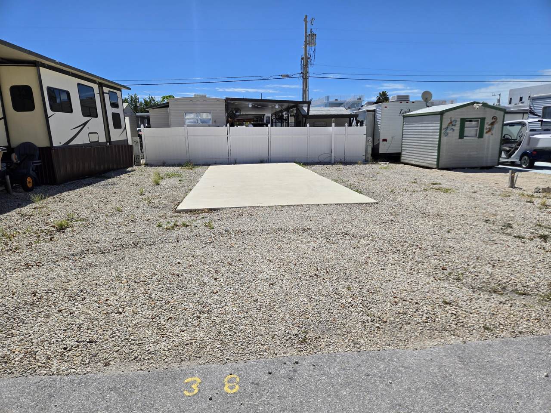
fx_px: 366
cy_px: 206
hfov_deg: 73.9
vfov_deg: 58.9
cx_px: 276
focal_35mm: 23
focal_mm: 5.4
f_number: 1.8
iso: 25
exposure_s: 1/3892
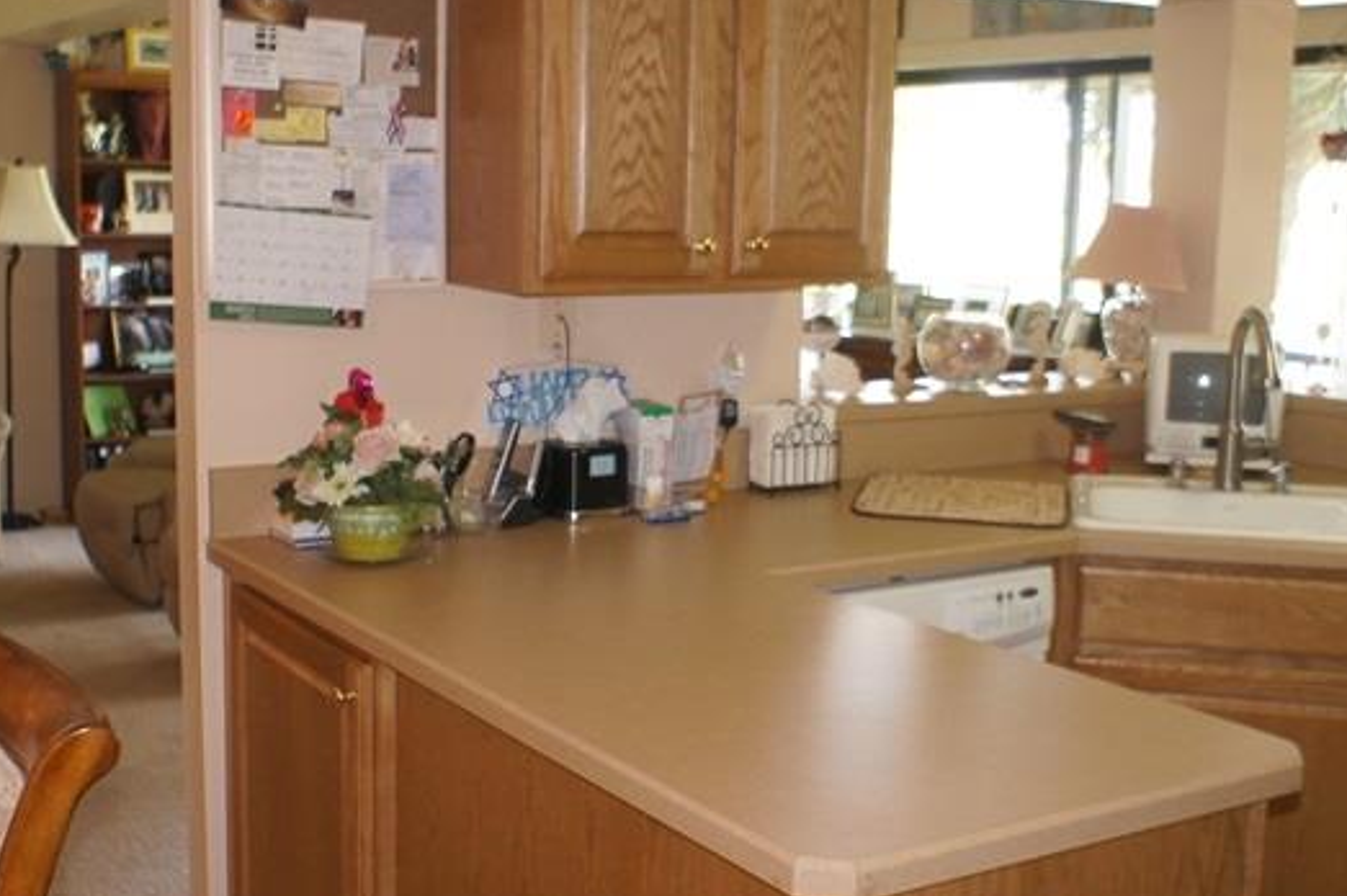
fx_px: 1757
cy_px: 493
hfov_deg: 41.9
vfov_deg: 28.6
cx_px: 605
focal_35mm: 47
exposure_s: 1/60
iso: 400
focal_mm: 16
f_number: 2.8
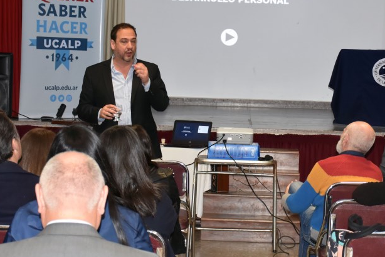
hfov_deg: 21.4
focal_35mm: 95
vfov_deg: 14.4
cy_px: 86
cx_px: 263
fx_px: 1016
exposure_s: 1/60
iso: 800
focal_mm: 38
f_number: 5
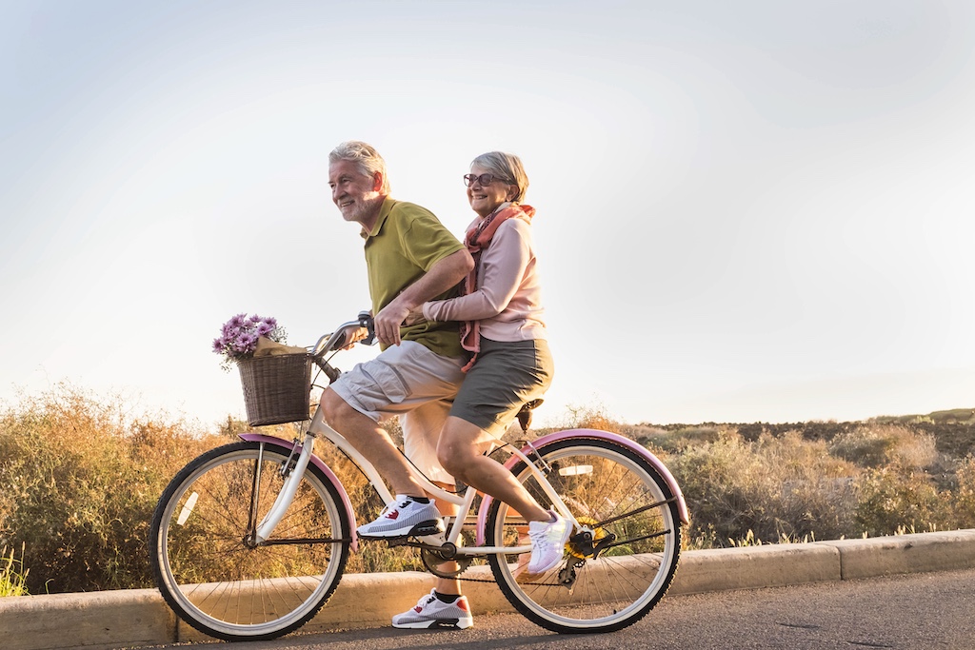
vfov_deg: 25.5
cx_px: 488
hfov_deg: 37.5
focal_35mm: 53
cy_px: 325
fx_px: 1436
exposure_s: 1/500
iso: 1250
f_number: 5.6
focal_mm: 35
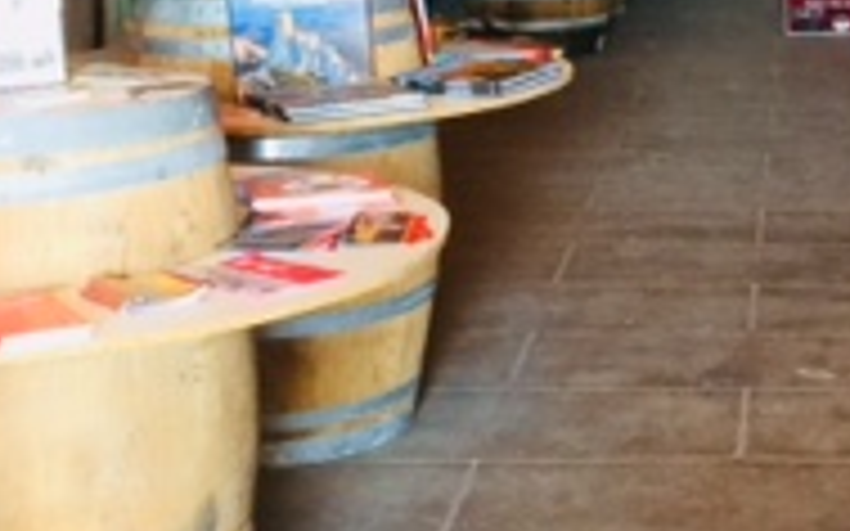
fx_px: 2408
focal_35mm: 104
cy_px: -216
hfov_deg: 19.6
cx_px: 769
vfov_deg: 12.1
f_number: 2.2
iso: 125
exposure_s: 1/33
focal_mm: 4.15
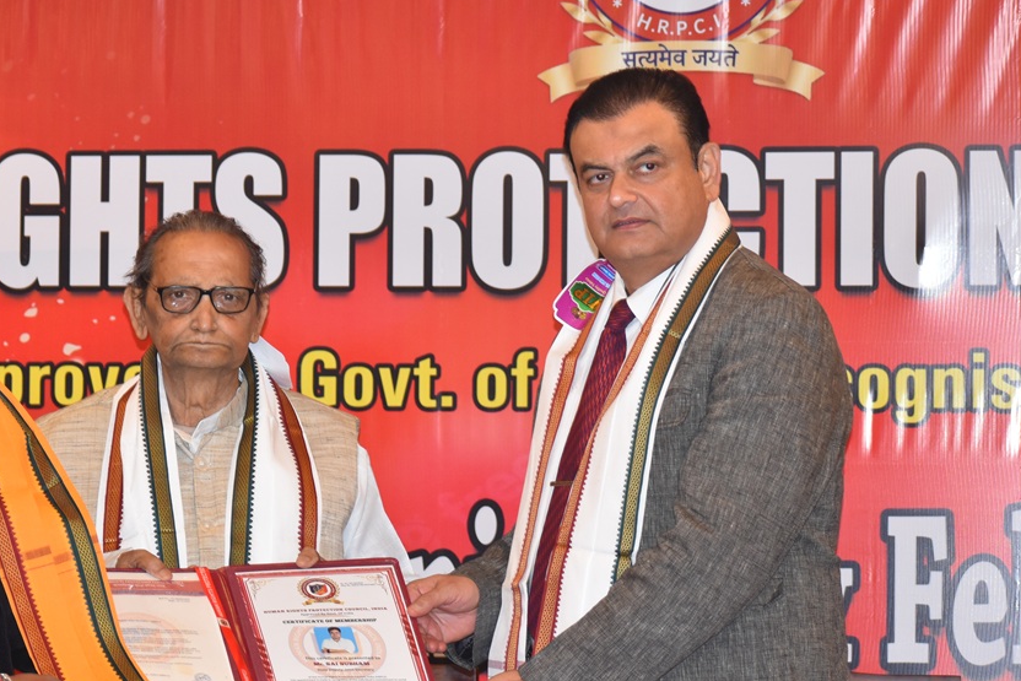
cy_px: 372
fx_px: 4907
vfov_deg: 7.9
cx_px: 312
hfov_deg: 11.9
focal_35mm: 173
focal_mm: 80
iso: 900
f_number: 4.8
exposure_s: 1/60
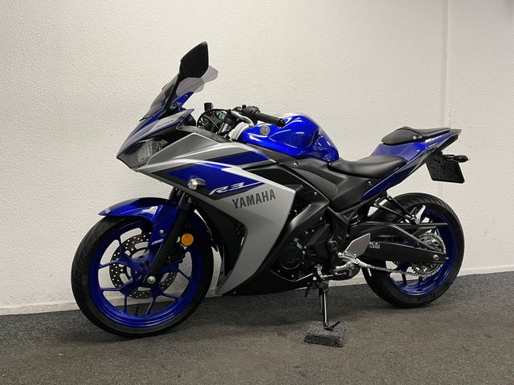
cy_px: 192
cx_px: 257
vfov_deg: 53.1
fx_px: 386
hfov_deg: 67.3
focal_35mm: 26
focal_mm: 5.1
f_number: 1.6
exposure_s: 1/50
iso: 80
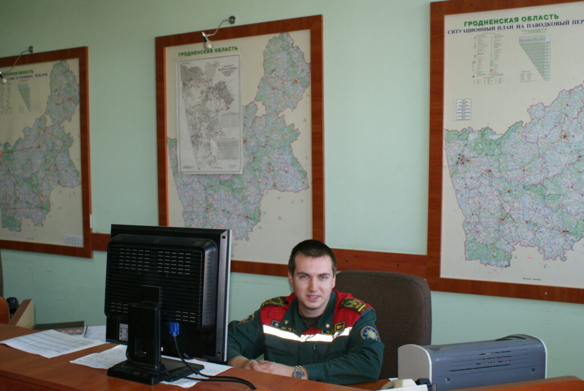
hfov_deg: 49.5
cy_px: 196
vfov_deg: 34.3
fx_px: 633
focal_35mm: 39
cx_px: 292
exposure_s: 1/60
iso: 400
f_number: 5.6
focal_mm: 26
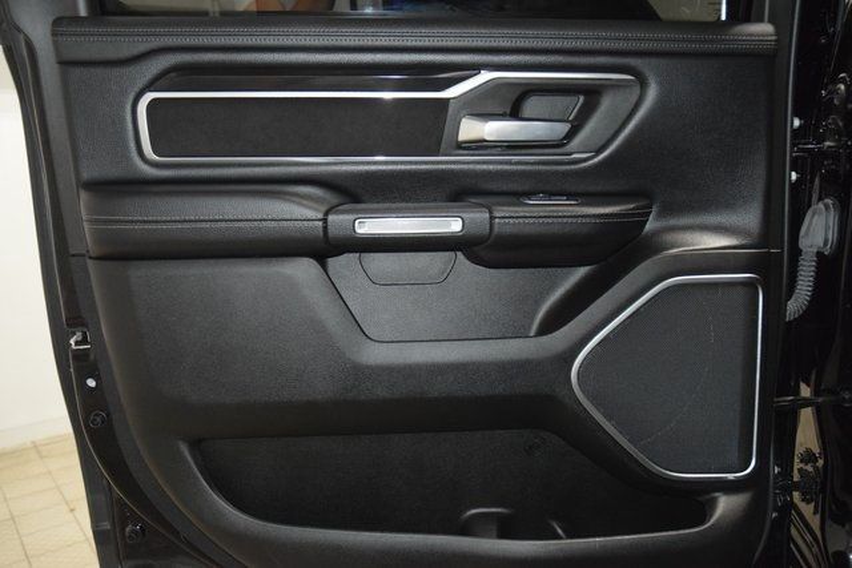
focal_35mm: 33
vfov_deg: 40.0
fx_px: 781
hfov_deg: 57.2
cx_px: 426
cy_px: 284
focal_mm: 22
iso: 3200
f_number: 3.5
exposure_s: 1/125
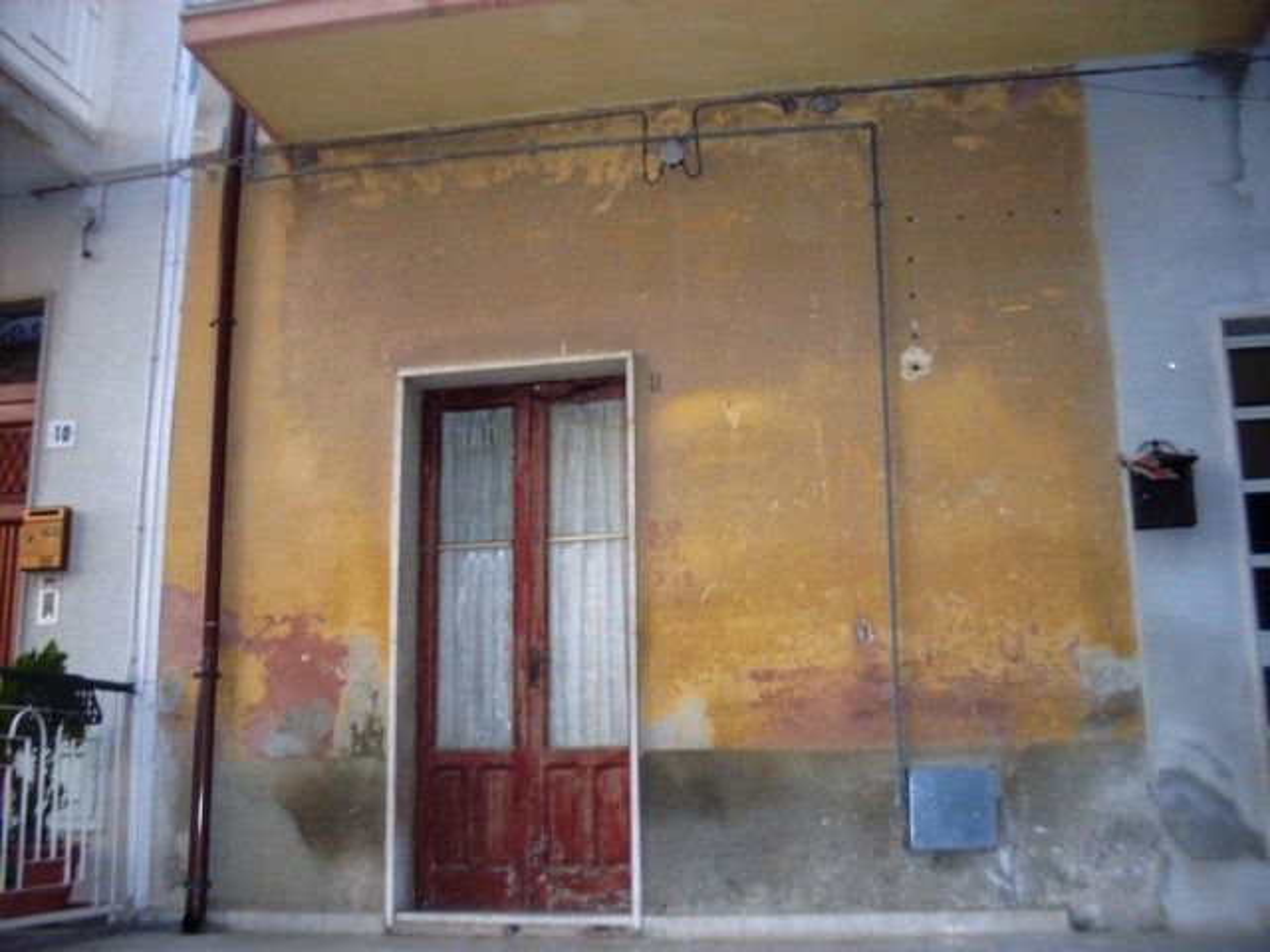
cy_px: 476
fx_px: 1394
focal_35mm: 38
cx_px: 635
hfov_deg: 49.0
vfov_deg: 37.7
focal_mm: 6.3
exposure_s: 1/45
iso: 240
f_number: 2.8
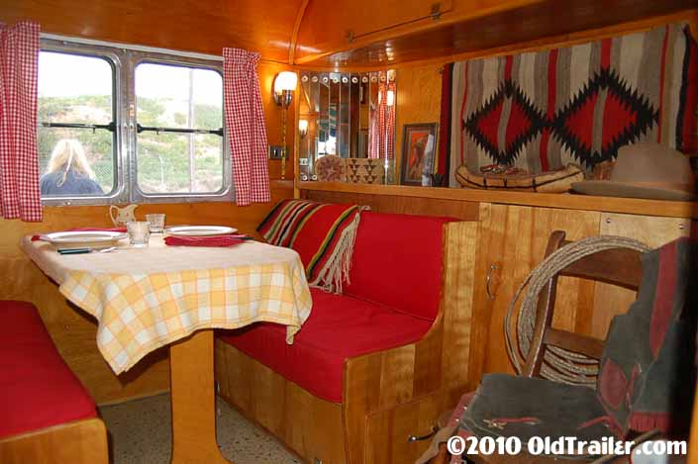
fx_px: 523
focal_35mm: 27
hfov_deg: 67.4
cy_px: 232
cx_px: 349
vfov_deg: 47.9
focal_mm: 18
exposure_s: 1/60
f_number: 3.5
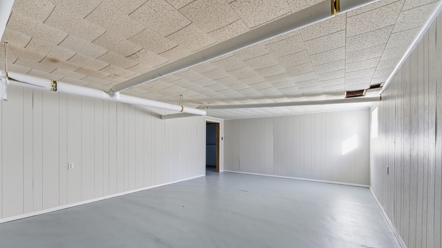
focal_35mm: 15
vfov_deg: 70.0
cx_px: 220
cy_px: 145
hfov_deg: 103.0
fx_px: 176
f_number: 7.1
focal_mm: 14
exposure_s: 1/8
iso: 100
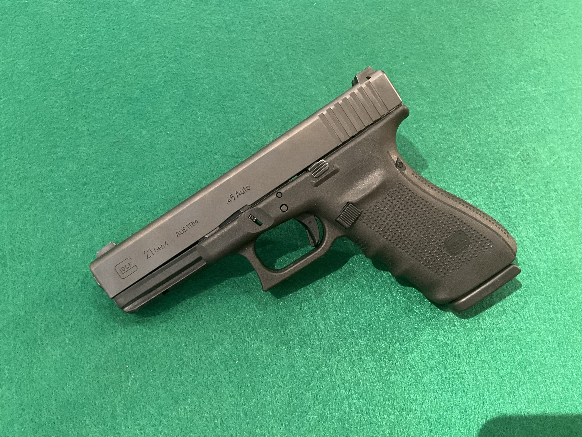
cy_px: 218
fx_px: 488
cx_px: 291
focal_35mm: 29
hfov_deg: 61.7
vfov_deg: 48.2
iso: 320
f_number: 1.8
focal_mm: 3
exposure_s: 1/30
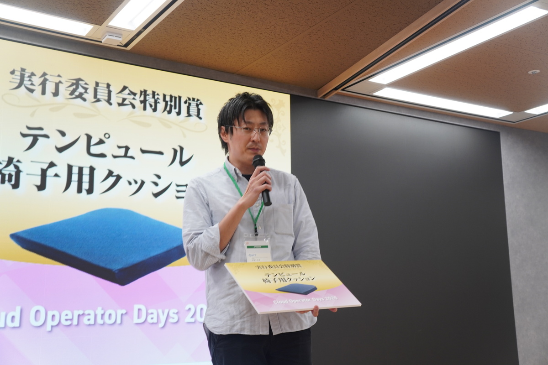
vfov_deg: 29.9
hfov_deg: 43.6
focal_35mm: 45
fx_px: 685
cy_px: 182
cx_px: 274
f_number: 4
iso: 250
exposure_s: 1/50
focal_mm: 30
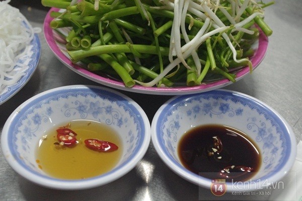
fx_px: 436
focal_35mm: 52
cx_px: 151
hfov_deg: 38.2
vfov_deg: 25.9
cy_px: 100
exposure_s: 1/50
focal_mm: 35
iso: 3200
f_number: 5.6
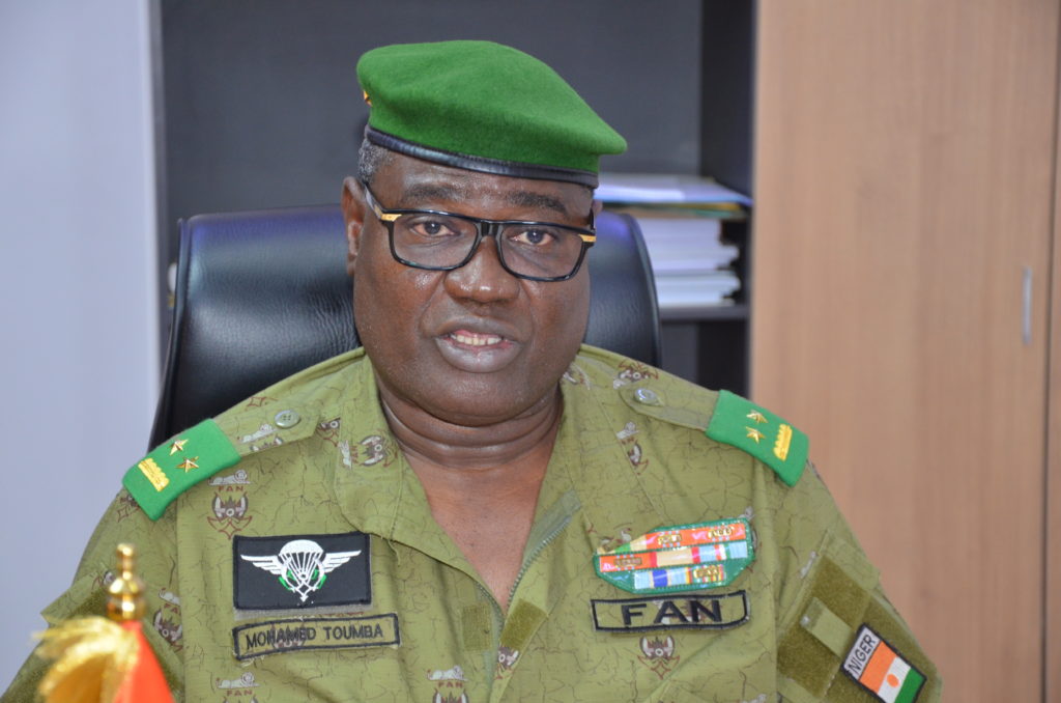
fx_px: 3088
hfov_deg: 19.5
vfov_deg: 13.0
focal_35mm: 105
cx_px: 530
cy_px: 352
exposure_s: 1/60
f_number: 5.3
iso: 800
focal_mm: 70
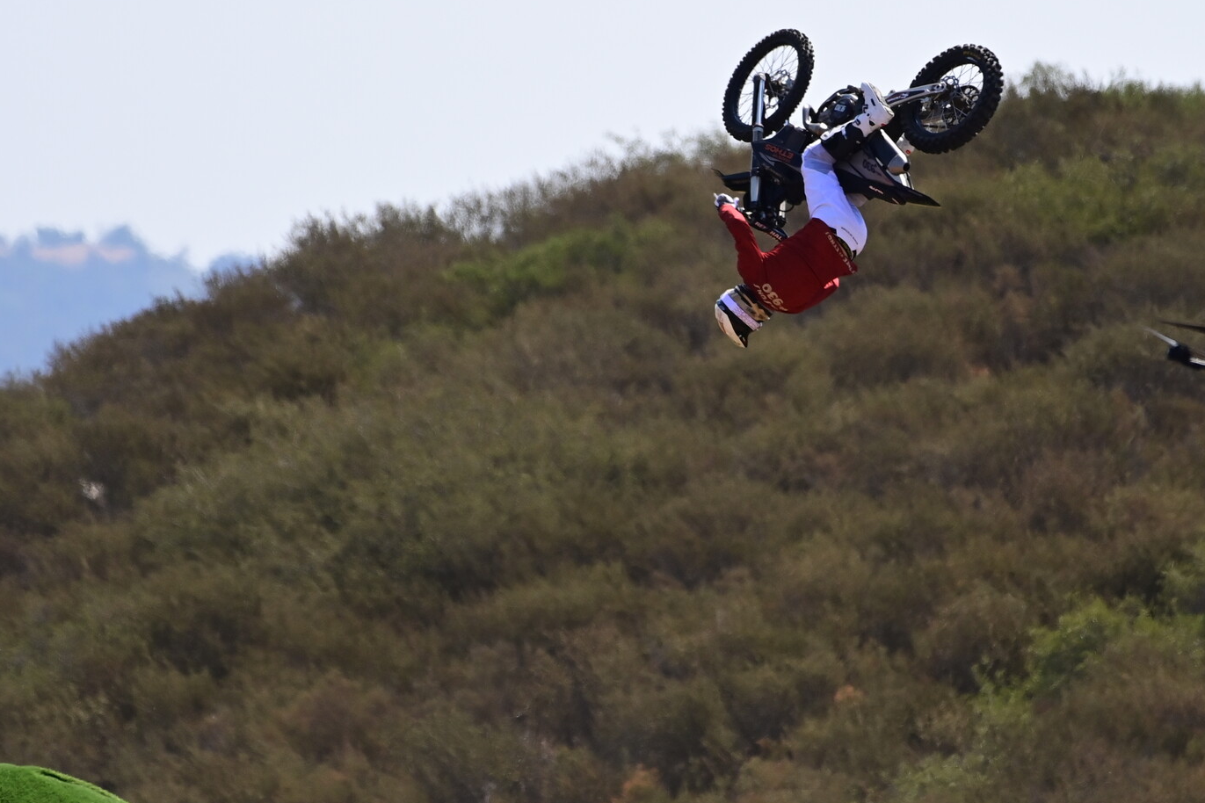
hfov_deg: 2.4
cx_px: 840
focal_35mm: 875
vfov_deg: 1.6
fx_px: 29286
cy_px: 352
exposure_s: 1/2500
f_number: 5.6
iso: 500
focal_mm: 500
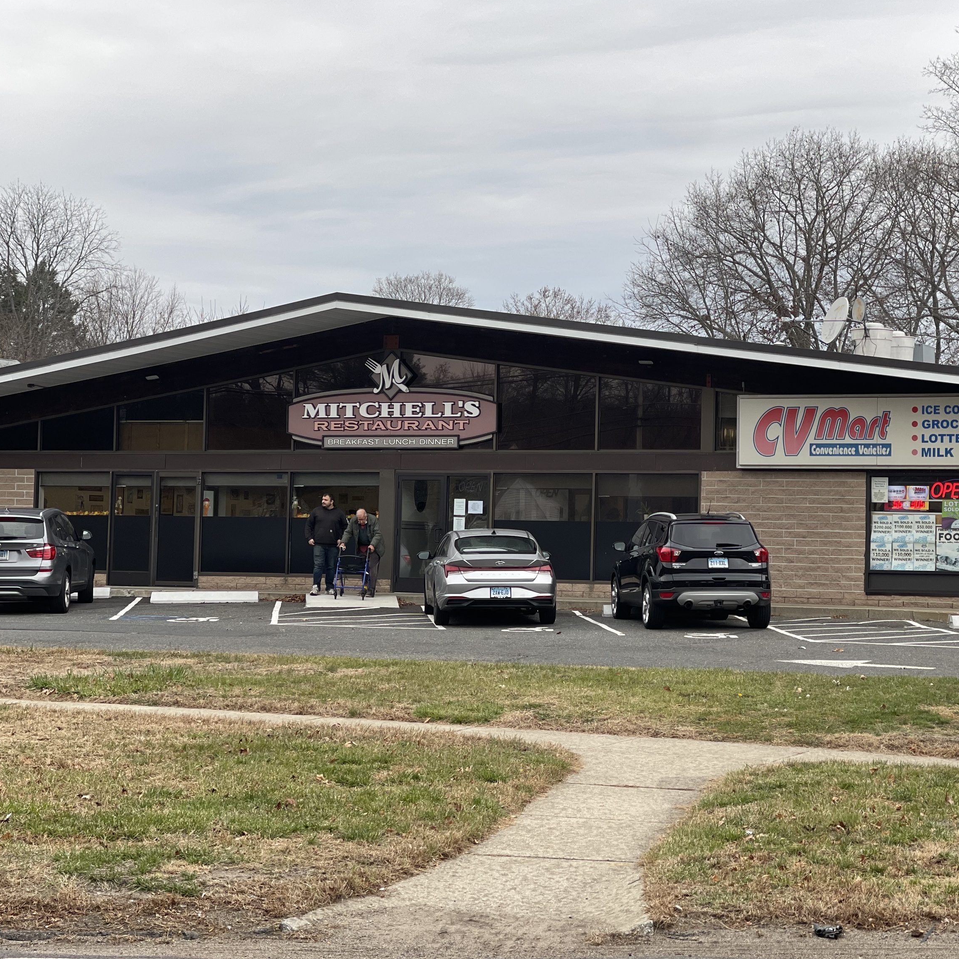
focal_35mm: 76
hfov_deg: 22.7
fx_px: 2382
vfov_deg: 22.8
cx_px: 595
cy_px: 477
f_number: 2.2
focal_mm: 7.5
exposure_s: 1/122
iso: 20
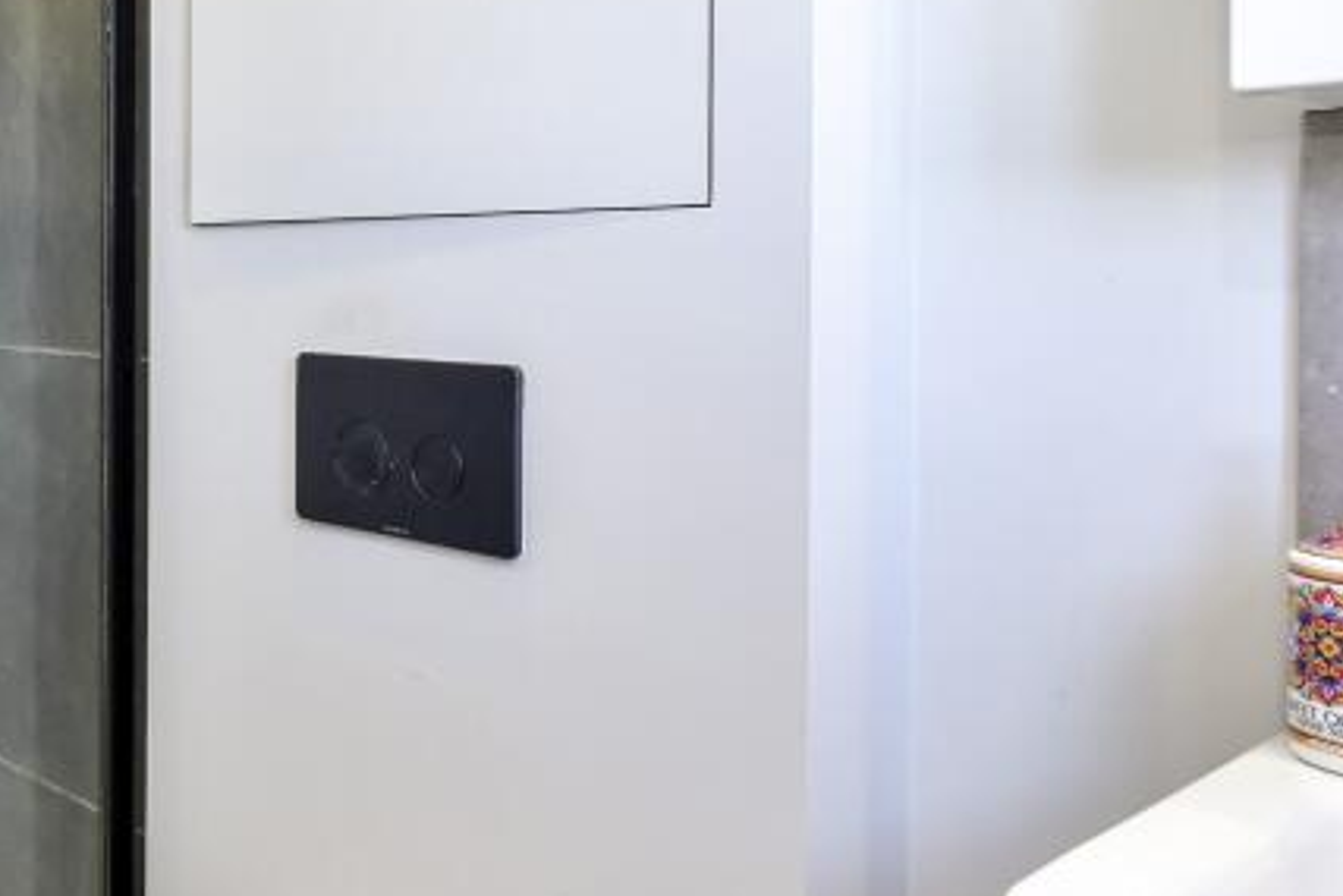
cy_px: 275
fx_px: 1343
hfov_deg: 44.8
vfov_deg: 36.4
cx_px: -9
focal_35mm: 36
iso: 640
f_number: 8
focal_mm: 10
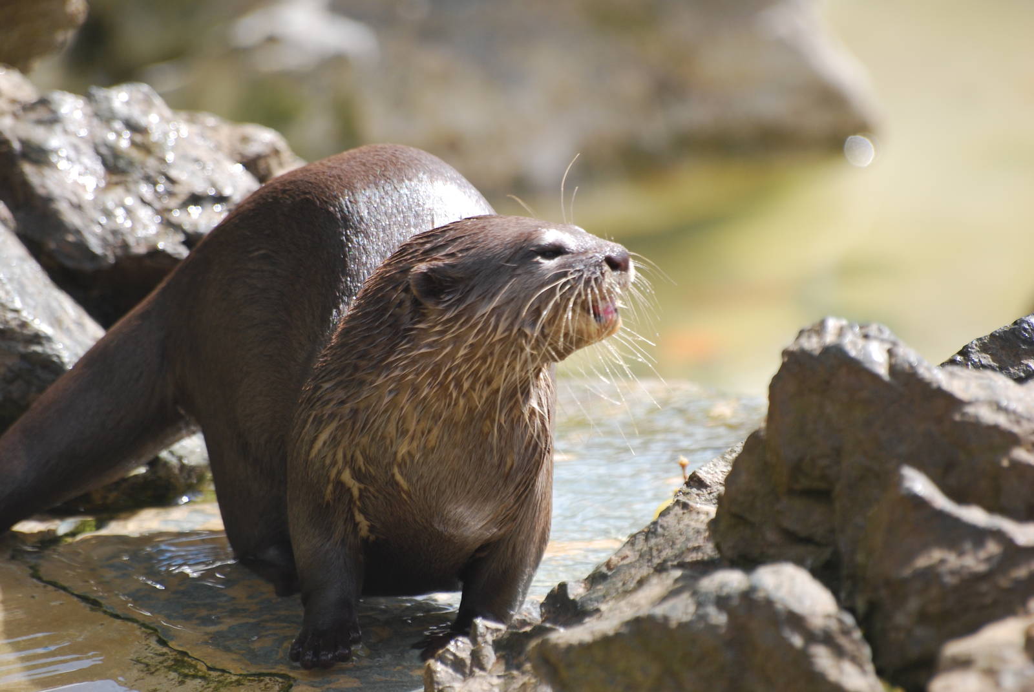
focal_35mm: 450
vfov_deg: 3.1
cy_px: 346
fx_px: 12940
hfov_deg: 4.6
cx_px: 517
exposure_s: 1/500
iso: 280
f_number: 5.6
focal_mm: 300
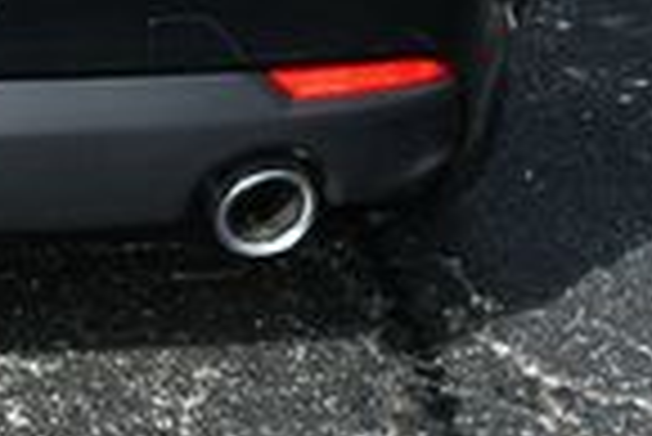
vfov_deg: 5.5
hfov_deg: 8.1
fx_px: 4478
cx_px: -427
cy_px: -449
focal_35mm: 247
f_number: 7.1
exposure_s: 1/200
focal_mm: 28
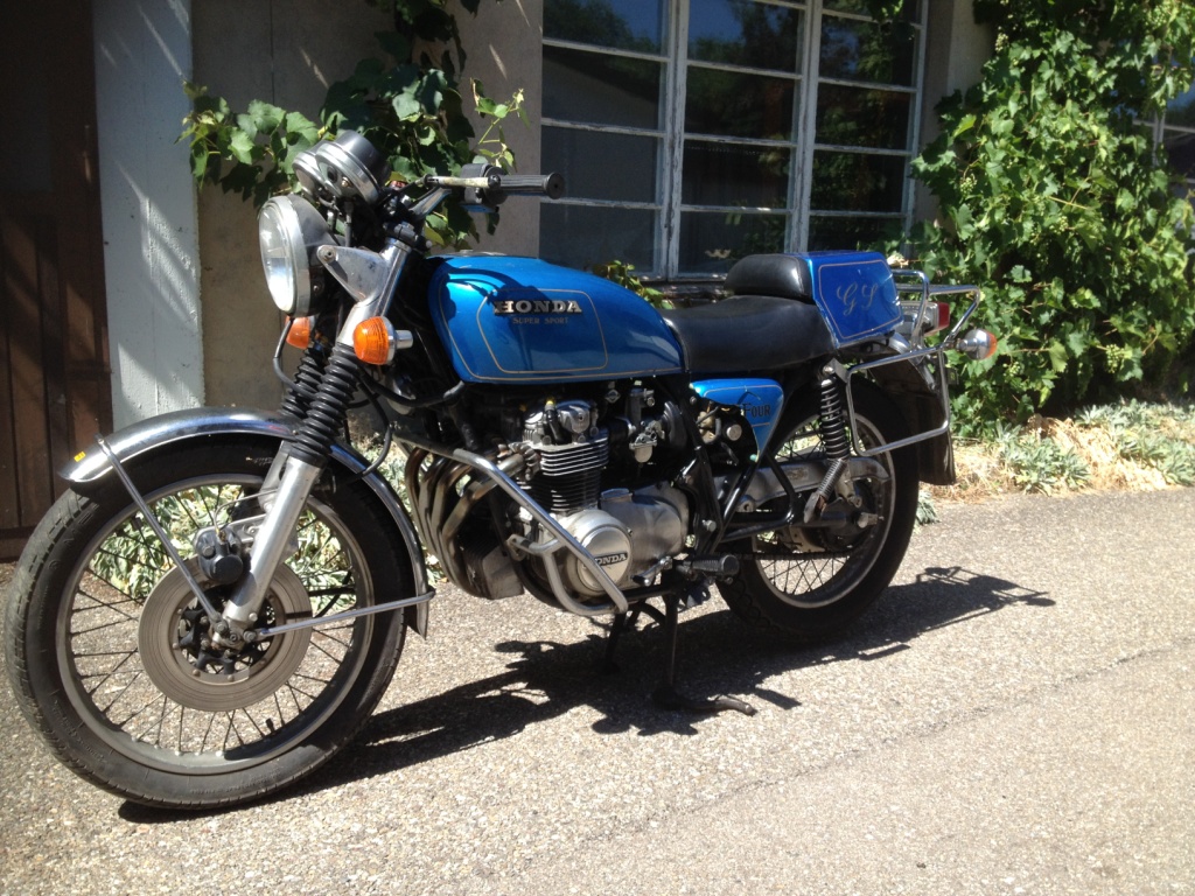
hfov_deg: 52.6
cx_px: 598
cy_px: 448
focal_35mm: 35
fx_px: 1208
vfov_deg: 40.7
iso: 50
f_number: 2.4
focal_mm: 4.28
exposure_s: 1/635
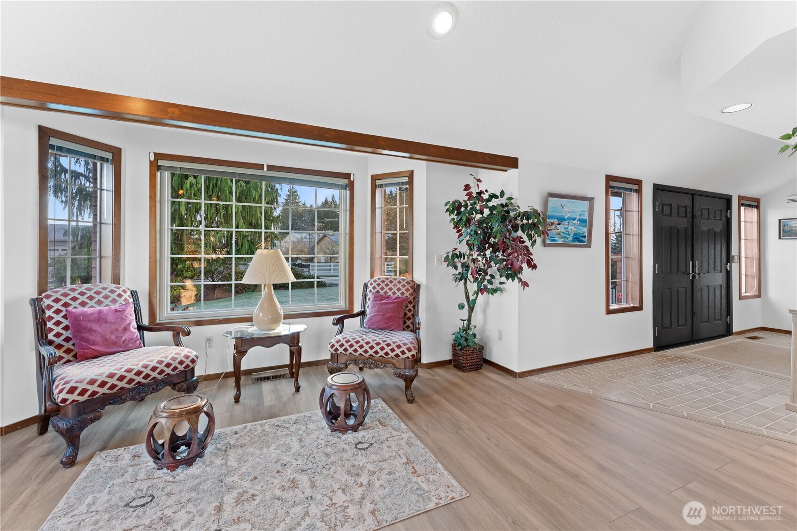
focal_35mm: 14
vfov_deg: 81.2
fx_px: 310
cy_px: 266
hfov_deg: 104.3
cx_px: 398
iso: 400
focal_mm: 14
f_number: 8
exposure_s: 1/6
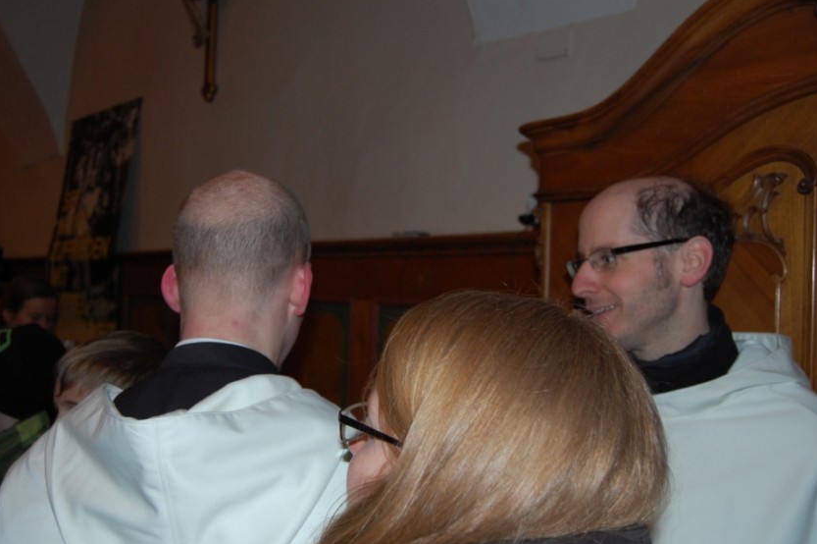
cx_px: 392
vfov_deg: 34.1
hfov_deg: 49.6
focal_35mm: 39
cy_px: 291
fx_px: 884
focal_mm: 24
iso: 400
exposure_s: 1/60
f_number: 4
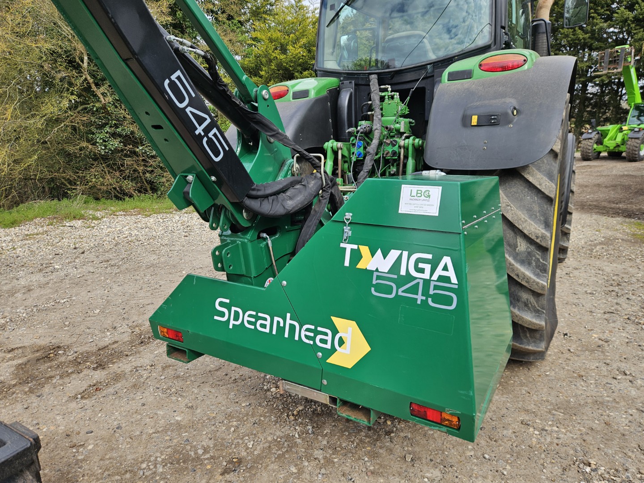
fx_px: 428
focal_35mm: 23
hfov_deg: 73.9
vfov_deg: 58.9
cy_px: 242
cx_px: 322
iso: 32
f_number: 1.8
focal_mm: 5.4
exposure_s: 1/779
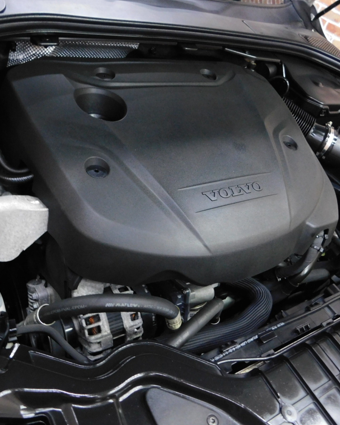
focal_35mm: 30
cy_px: 213
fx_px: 377
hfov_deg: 48.5
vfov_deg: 58.8
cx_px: 168
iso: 400
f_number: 3
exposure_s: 1/15
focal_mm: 4
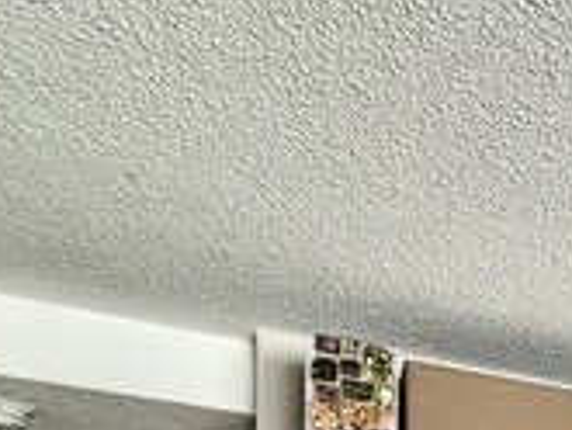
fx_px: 1124
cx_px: 894
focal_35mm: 68
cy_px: 808
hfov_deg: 22.5
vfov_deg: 17.1
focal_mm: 2.22
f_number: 2.2
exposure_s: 1/99
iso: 100
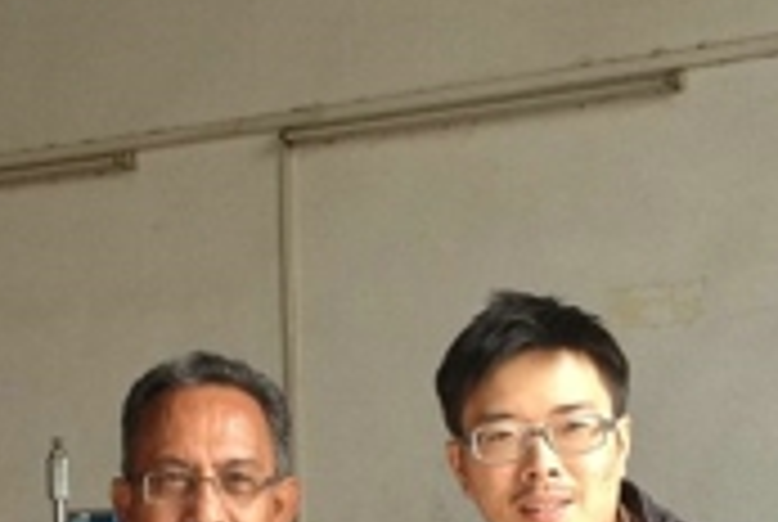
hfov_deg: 16.2
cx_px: 252
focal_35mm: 126
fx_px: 2728
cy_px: 734
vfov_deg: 10.6
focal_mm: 4.28
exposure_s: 1/120
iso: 100
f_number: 2.4
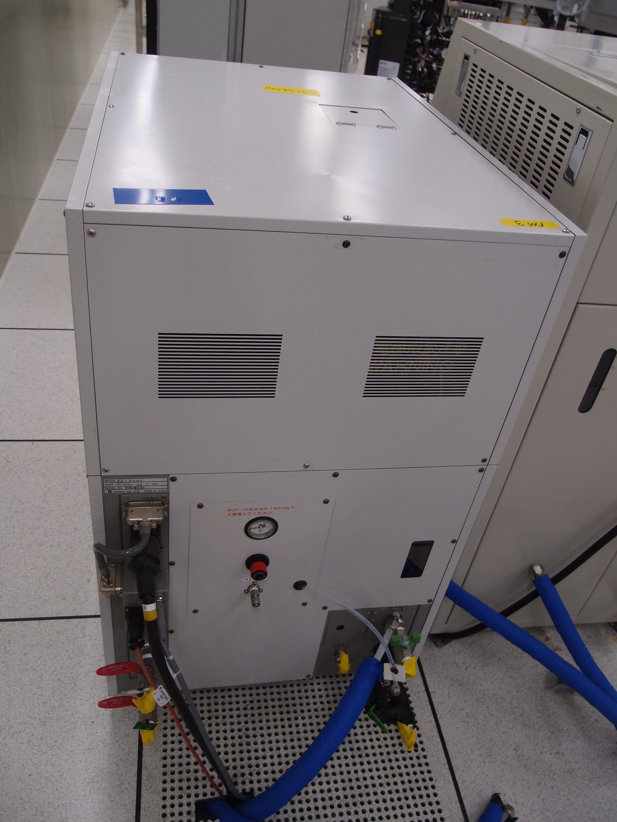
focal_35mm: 28
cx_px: 308
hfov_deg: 49.7
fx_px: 665
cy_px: 411
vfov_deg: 63.4
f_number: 1.8
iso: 100
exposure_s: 1/60
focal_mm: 6
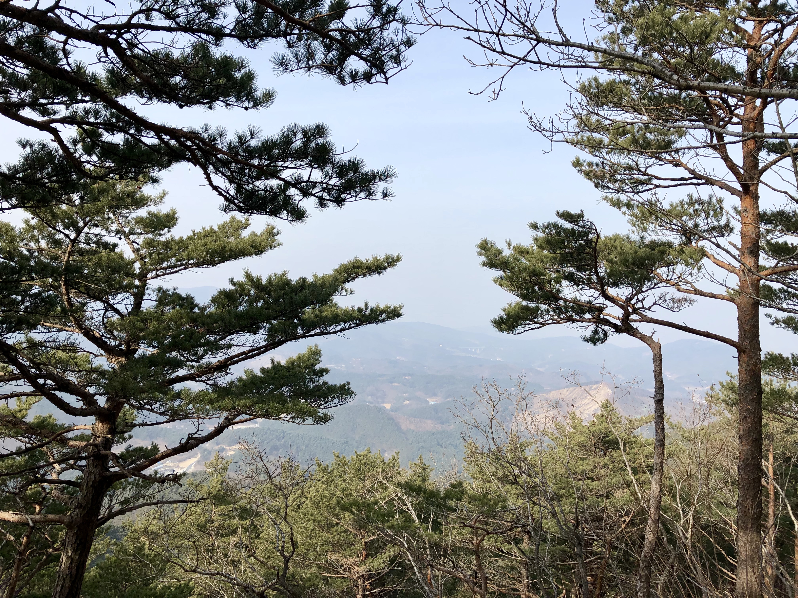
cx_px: 399
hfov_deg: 63.4
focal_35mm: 28
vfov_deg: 49.7
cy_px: 299
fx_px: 645
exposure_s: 1/1412
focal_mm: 3.99
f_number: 1.8
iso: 20
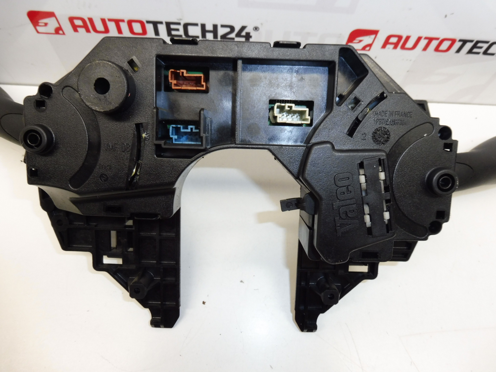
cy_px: 186
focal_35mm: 24
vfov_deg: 56.8
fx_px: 344
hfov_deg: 71.6
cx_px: 248
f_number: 3.5
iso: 200
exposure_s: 1/60
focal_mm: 4.3
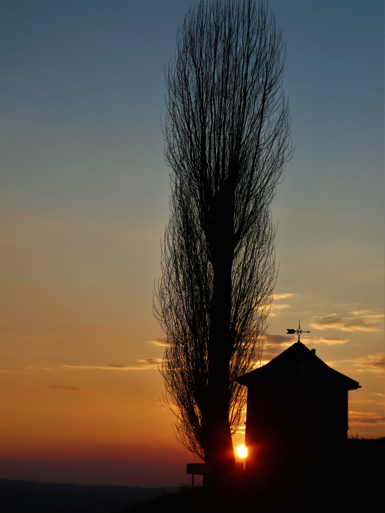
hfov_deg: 21.0
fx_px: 1038
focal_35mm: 70
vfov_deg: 27.8
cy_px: 256
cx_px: 192
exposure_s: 1/320
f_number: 4.5
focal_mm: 12.5
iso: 80
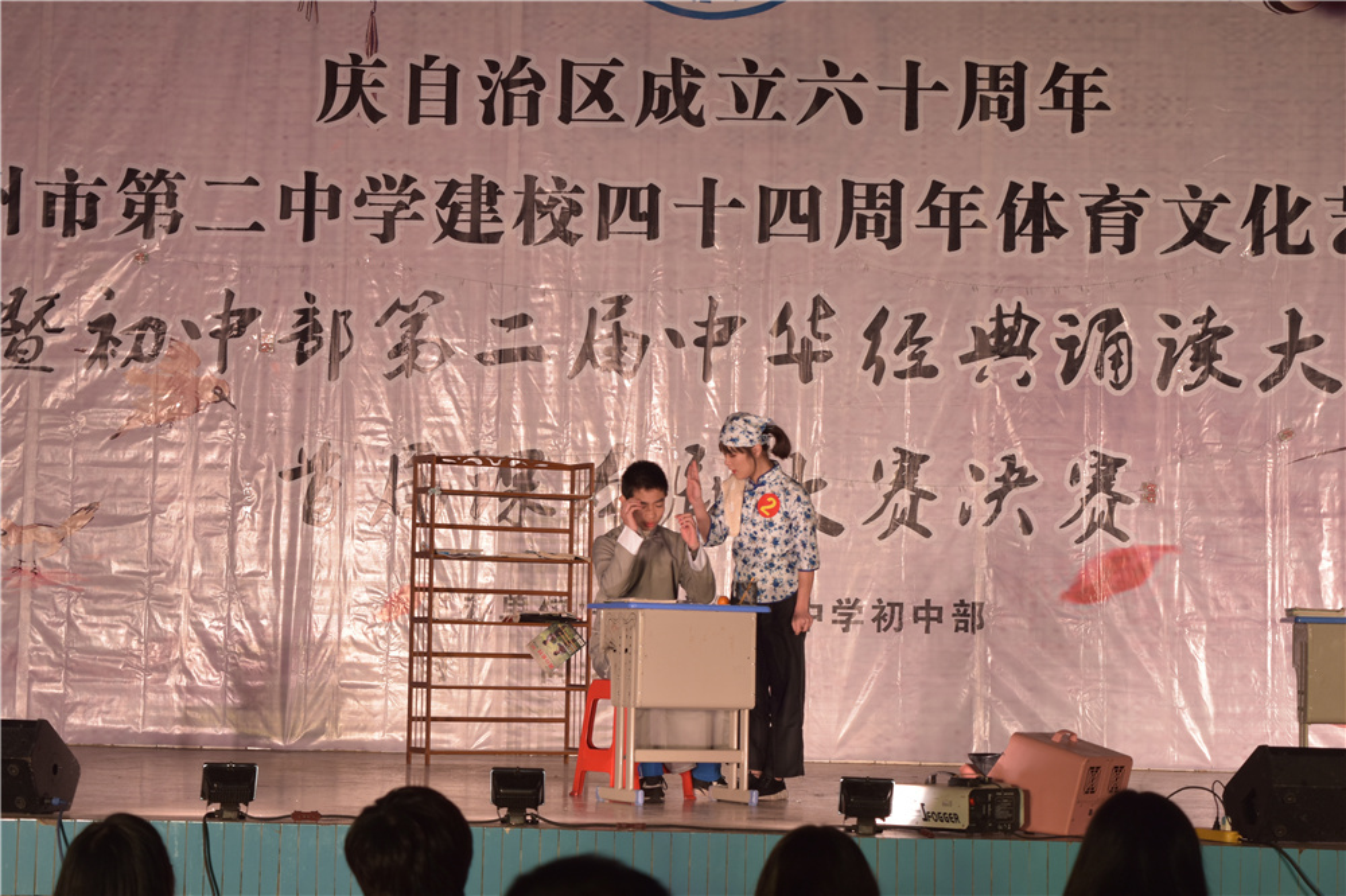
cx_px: 673
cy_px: 448
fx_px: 3083
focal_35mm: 82
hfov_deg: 24.6
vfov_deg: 16.5
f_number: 5.6
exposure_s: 1/80
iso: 320
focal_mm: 55
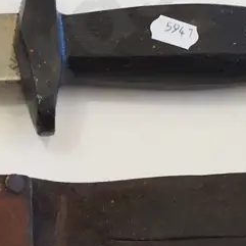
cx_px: -19
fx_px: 1150
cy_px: 112
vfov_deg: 12.2
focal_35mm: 143
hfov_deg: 12.0
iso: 1600
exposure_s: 1/160
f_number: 5.6
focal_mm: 19
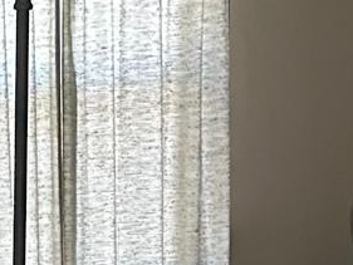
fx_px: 1785
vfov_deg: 8.3
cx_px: -85
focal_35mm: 175
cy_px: 411
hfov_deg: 11.1
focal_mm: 6.86
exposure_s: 1/39
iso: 1000
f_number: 1.78
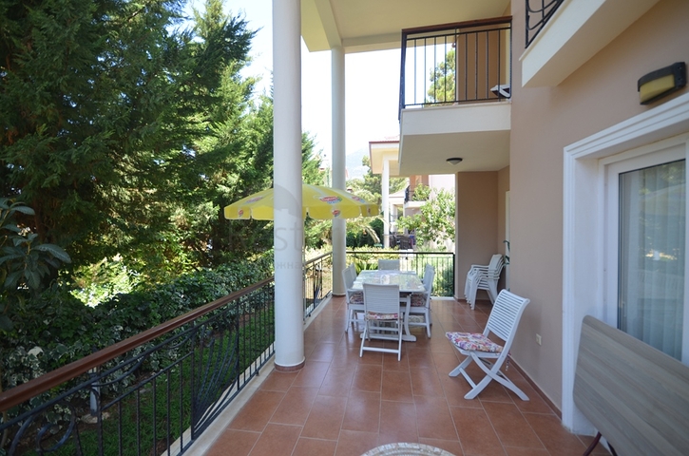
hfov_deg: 100.5
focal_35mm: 15
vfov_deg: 77.1
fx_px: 286
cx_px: 344
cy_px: 228
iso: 100
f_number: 5.6
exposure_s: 1/60
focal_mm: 10
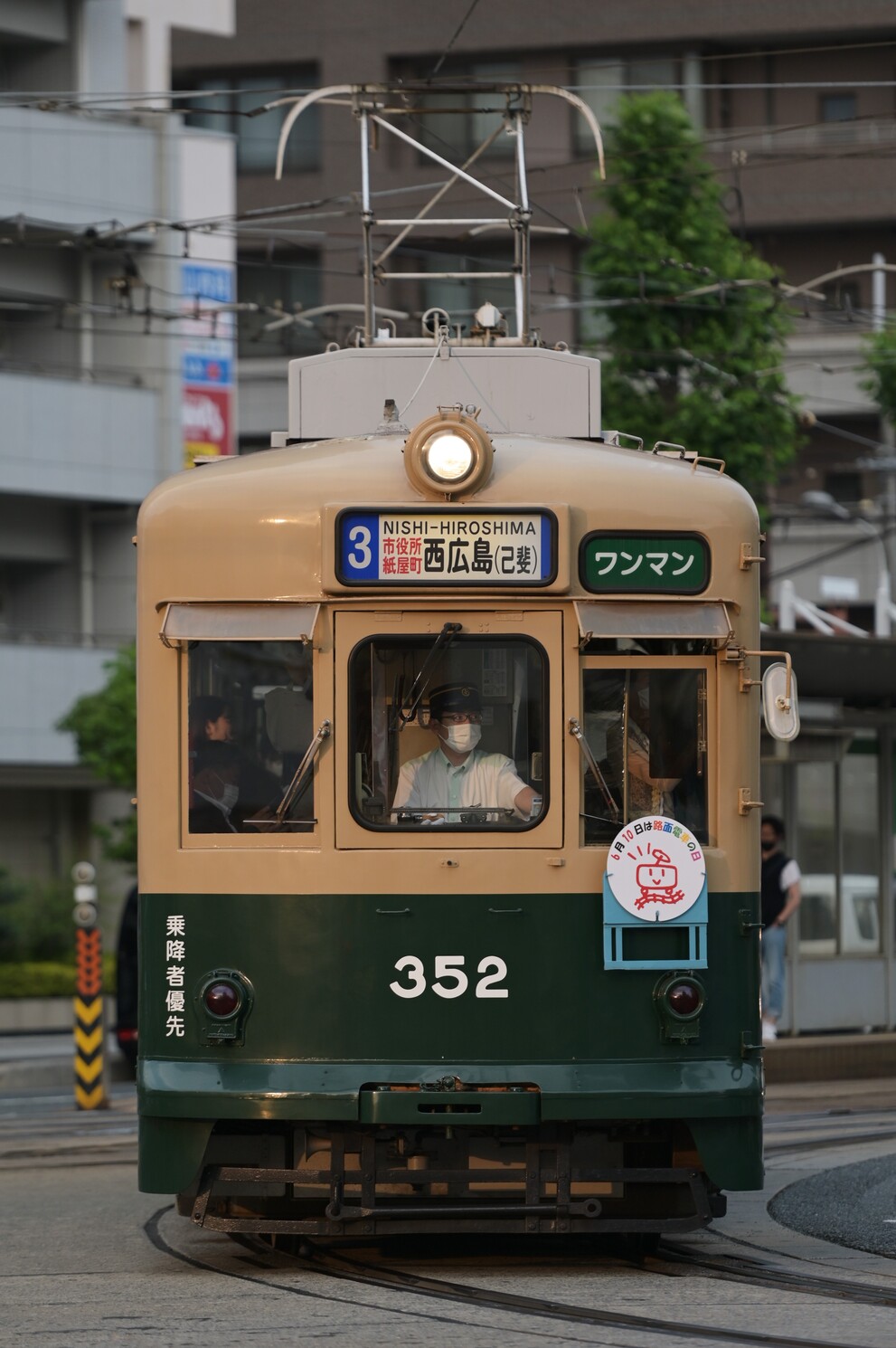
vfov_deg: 11.4
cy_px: 674
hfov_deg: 7.6
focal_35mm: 180
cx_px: 448
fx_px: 6730
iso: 200
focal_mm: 180
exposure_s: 1/800
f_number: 2.8
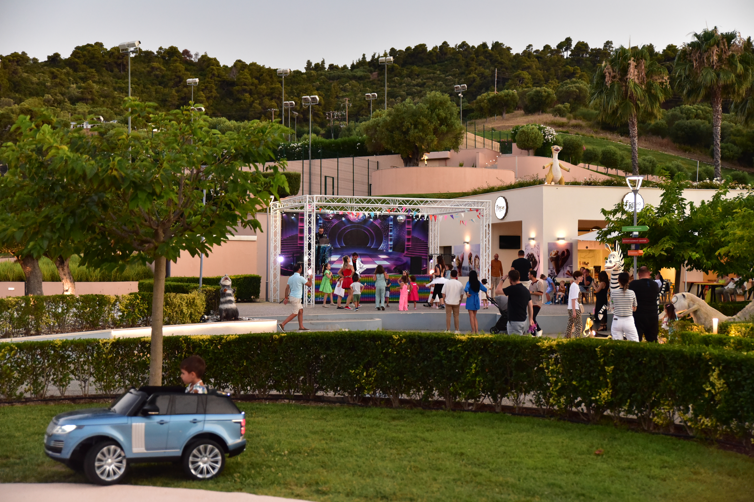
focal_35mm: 46
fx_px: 963
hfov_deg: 42.7
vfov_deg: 29.2
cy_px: 251
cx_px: 377
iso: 4000
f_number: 2.8
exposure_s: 1/160
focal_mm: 46
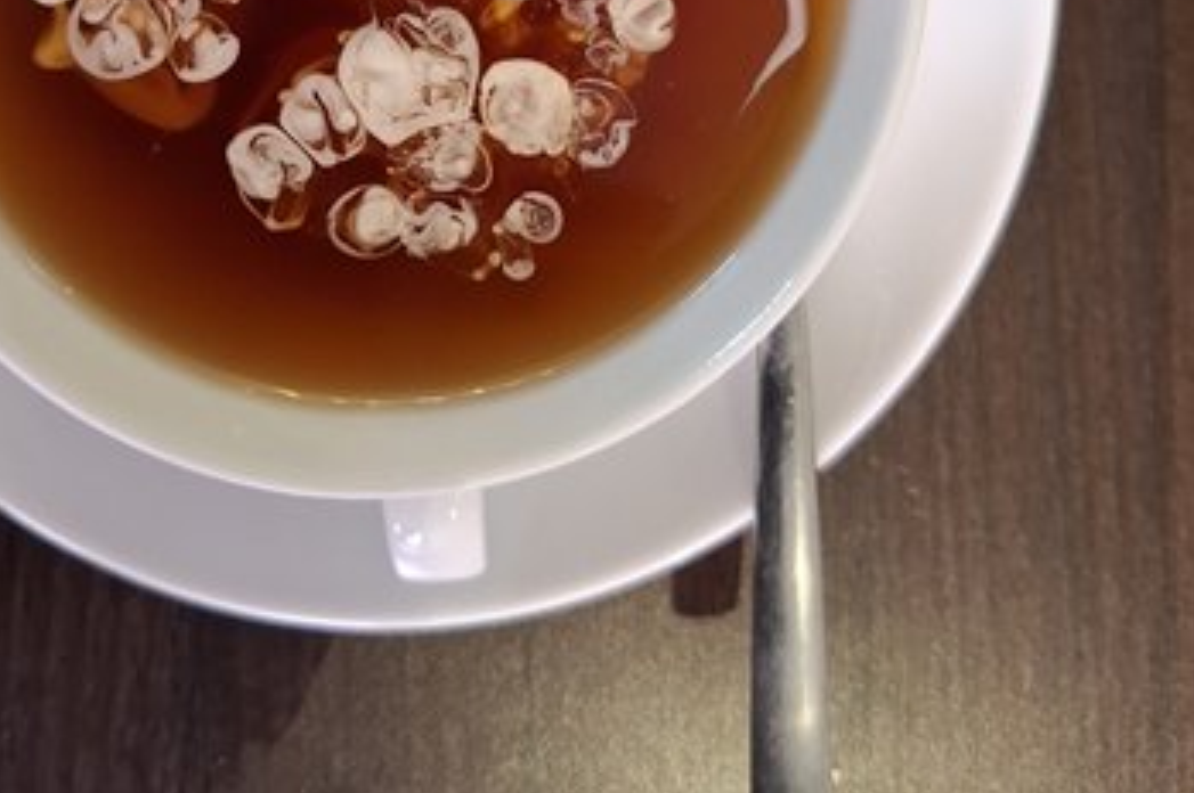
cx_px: 484
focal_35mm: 42
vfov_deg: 29.2
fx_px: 1392
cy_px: -48
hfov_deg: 46.2
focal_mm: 5.54
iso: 320
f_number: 1.8
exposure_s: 1/33
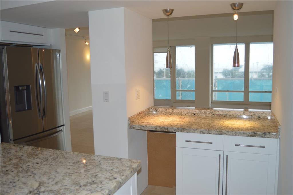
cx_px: 146
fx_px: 244
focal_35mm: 30
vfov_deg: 43.5
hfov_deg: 62.0
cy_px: 98
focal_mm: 20
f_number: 3.5
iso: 320
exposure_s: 1/125
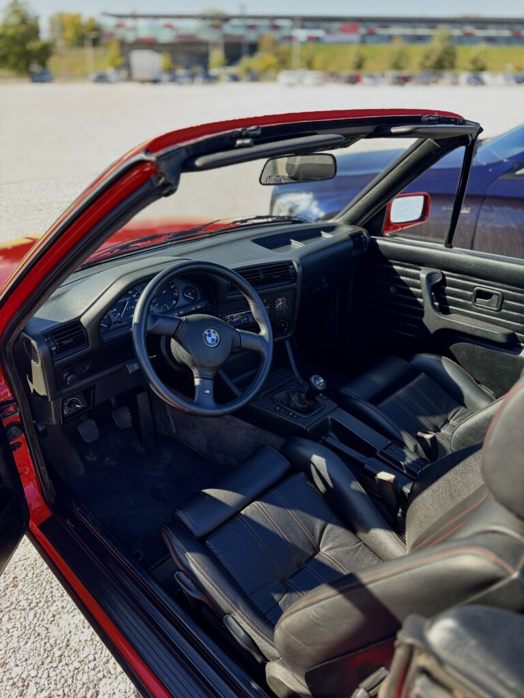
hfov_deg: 56.8
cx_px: 262
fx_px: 484
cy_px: 349
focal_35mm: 24
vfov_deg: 71.6
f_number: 1.78
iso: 100
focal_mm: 6.76
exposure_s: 1/154
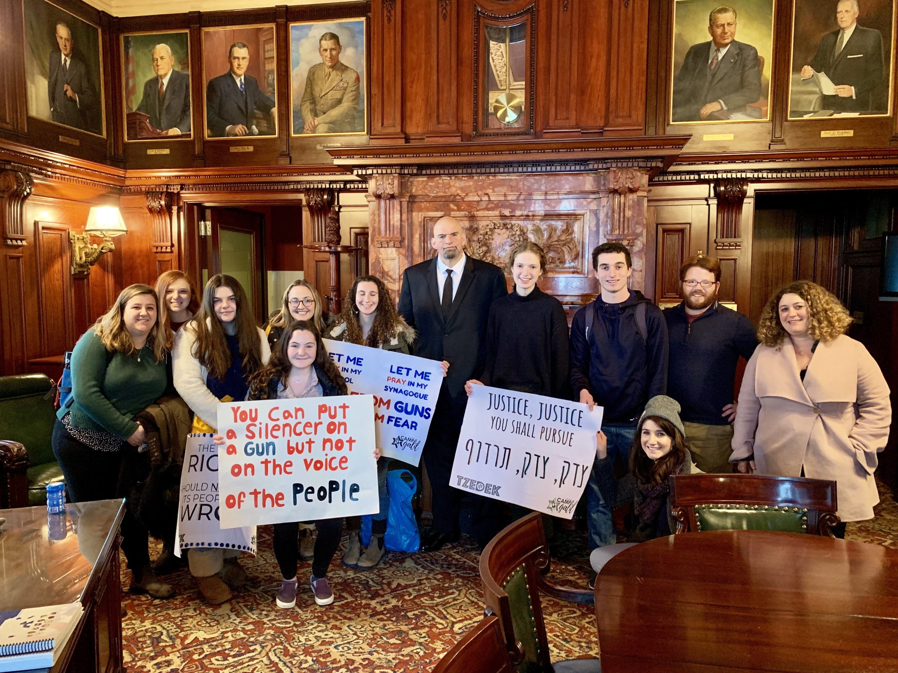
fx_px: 674
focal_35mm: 26
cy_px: 336
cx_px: 449
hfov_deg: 67.3
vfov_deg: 53.1
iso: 400
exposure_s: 1/30
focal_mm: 4.25
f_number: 1.8
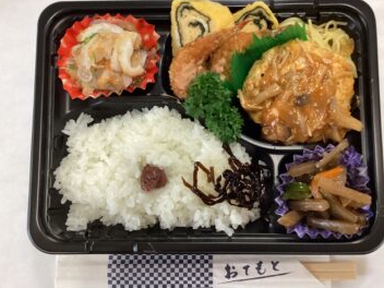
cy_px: 142
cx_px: 198
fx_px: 366
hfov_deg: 55.3
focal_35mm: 33
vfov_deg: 42.9
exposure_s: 1/60
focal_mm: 3.3
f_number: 2.4
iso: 250
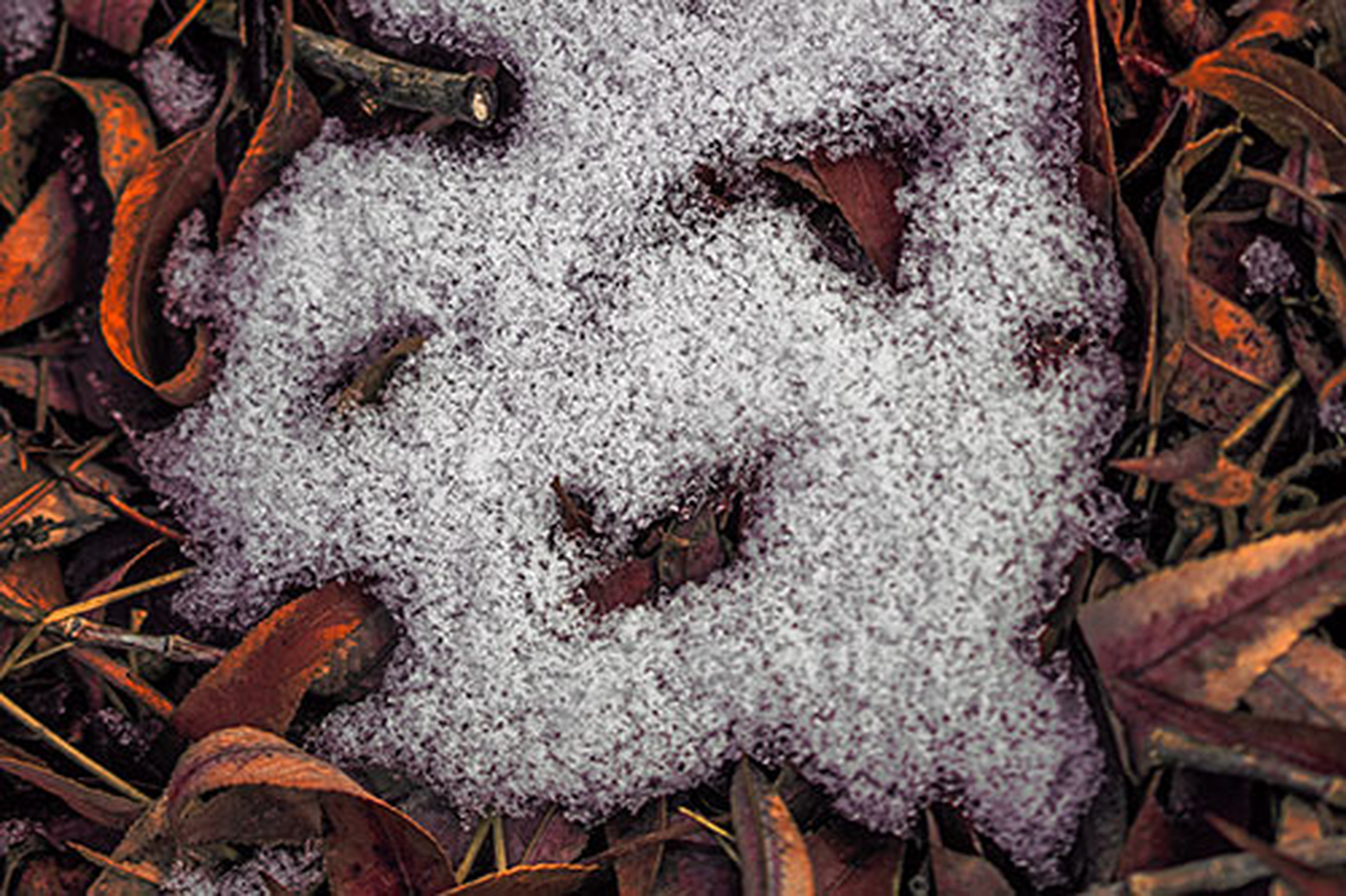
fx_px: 7849
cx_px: 673
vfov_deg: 6.5
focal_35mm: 210
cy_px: 448
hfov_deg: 9.8
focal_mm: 210
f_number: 6
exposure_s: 1/250
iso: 110
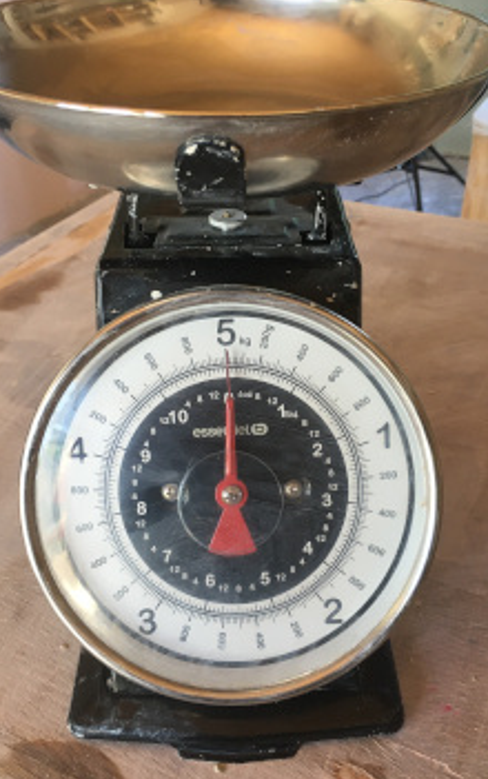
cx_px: 244
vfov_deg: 55.3
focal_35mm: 35
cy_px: 377
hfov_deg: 36.3
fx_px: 743
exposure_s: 1/33
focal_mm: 4.15
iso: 40
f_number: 2.2
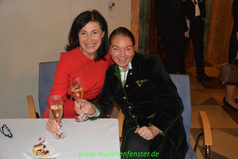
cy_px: 80
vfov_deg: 35.5
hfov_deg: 51.3
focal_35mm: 38
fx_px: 248
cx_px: 119
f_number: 4
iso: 3200
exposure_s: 1/60
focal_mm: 25
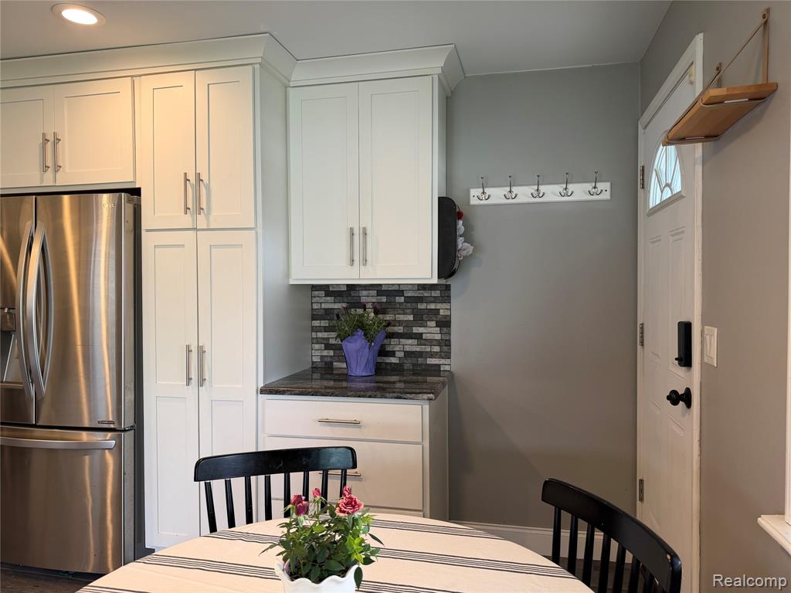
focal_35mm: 24
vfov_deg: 56.8
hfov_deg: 71.6
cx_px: 396
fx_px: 548
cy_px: 296
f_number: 1.78
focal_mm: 6.76
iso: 125
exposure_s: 1/60
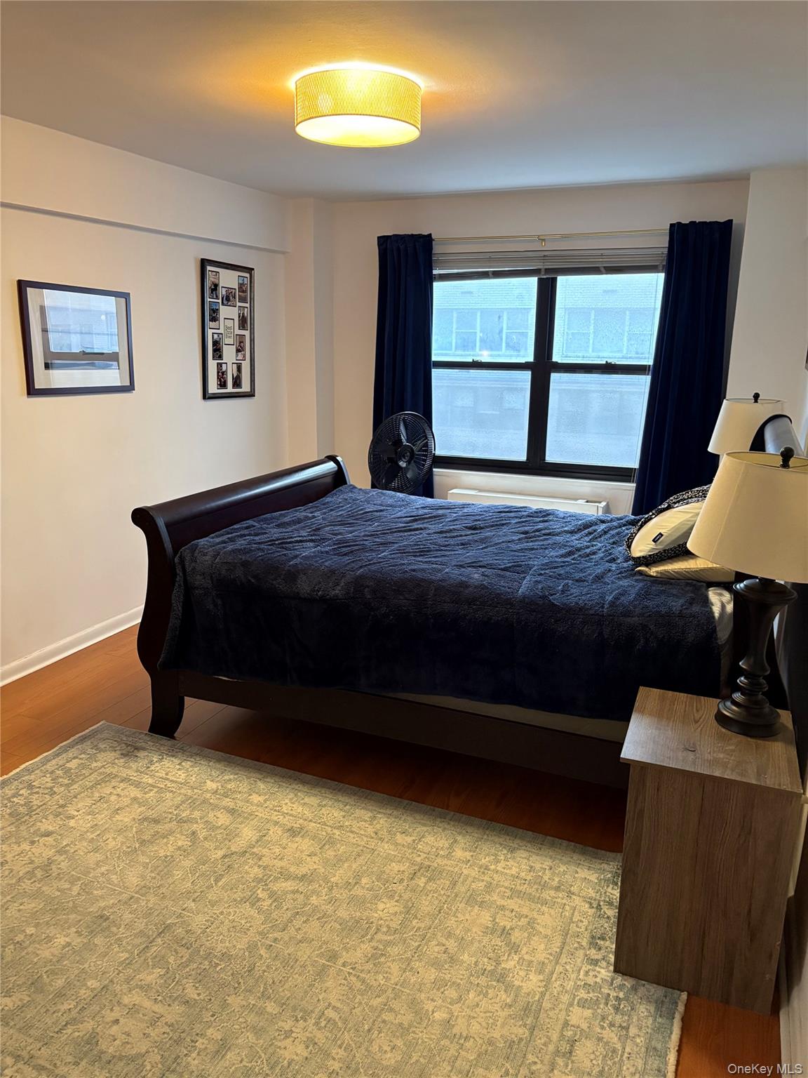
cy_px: 539
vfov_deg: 67.3
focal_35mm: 26
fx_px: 809
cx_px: 404
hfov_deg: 53.1
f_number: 1.6
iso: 400
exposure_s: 1/60
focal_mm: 5.96
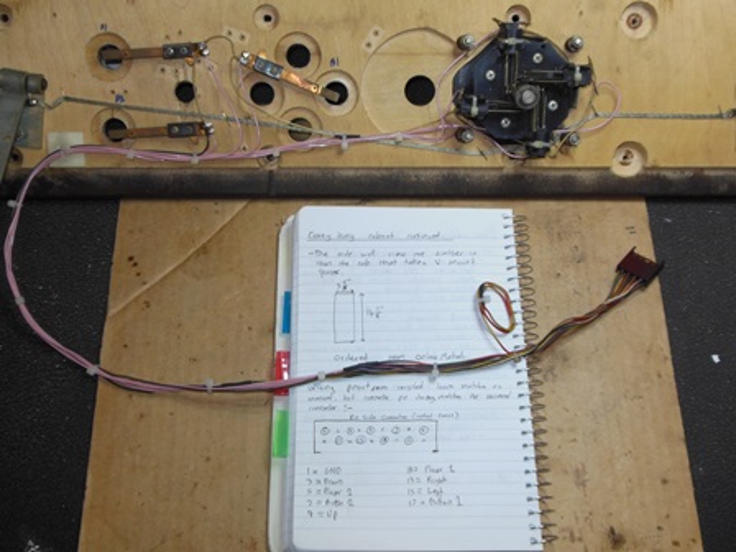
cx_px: 368
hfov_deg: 55.4
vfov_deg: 42.9
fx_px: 702
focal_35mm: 33
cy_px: 276
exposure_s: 1/30
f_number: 3.5
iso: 125
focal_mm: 6
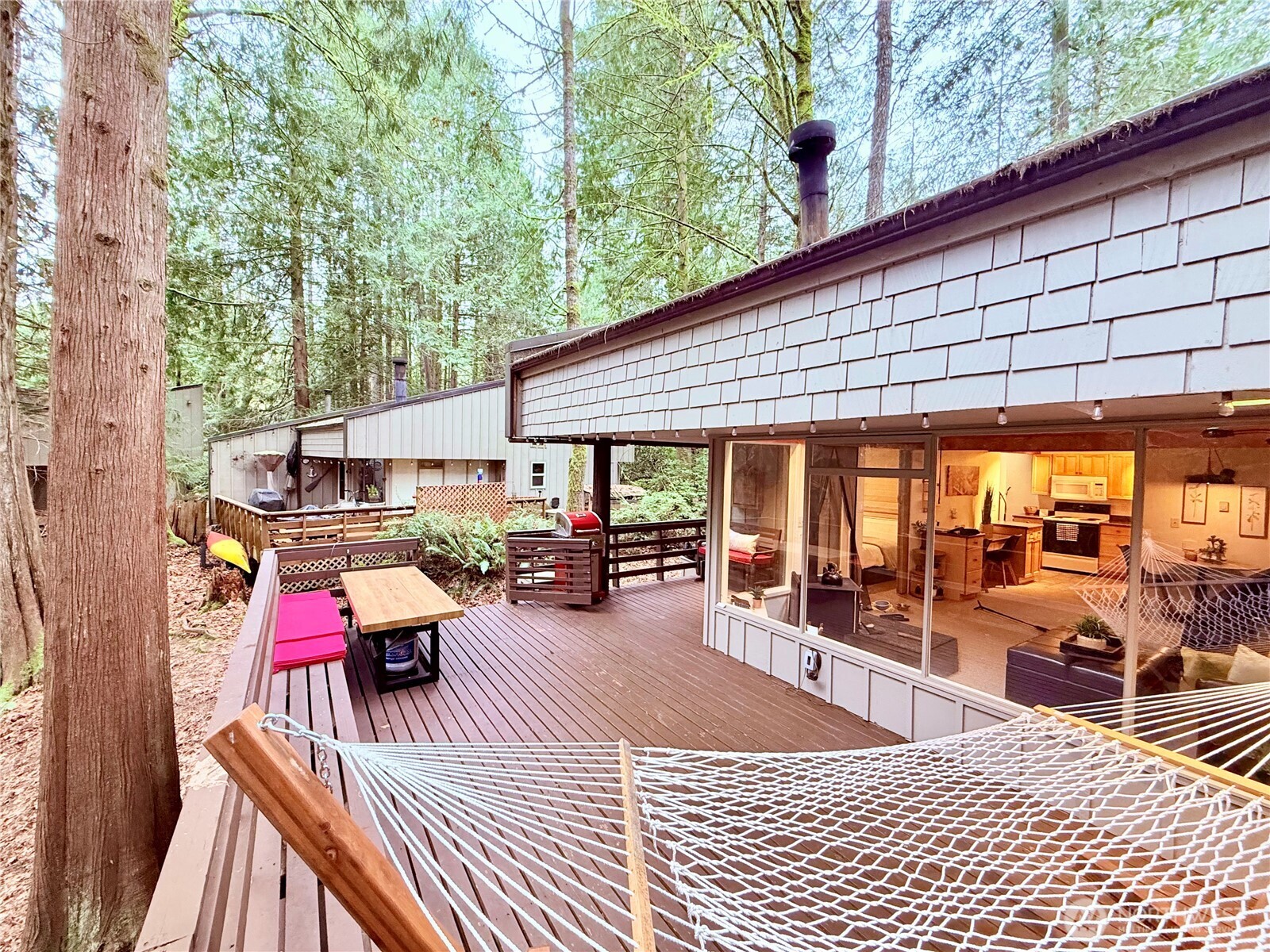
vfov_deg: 85.7
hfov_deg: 102.1
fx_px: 514
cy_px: 476
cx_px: 635
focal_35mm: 14
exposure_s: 1/71
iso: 320
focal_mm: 2.22
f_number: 2.2
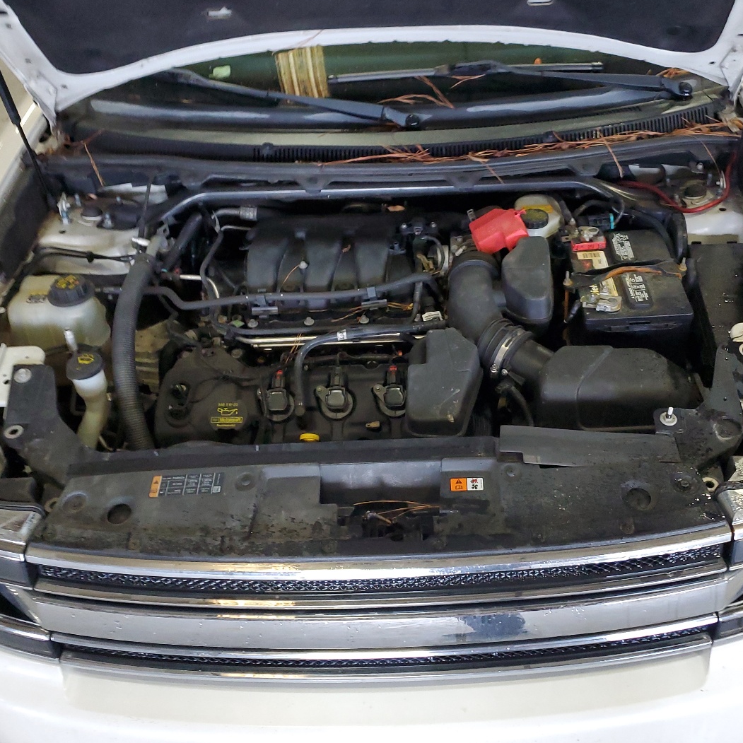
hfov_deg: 47.1
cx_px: 430
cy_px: 357
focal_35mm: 35
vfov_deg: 47.2
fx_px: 850
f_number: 1.5
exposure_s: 1/60.2
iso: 279
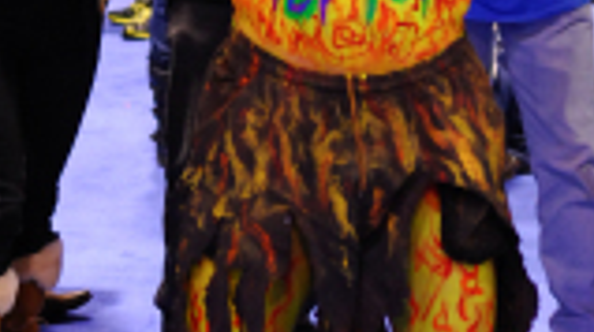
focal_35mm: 174
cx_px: 327
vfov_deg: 6.9
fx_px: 2732
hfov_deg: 12.4
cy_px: -34
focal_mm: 35
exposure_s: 1/60
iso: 800
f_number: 2.8
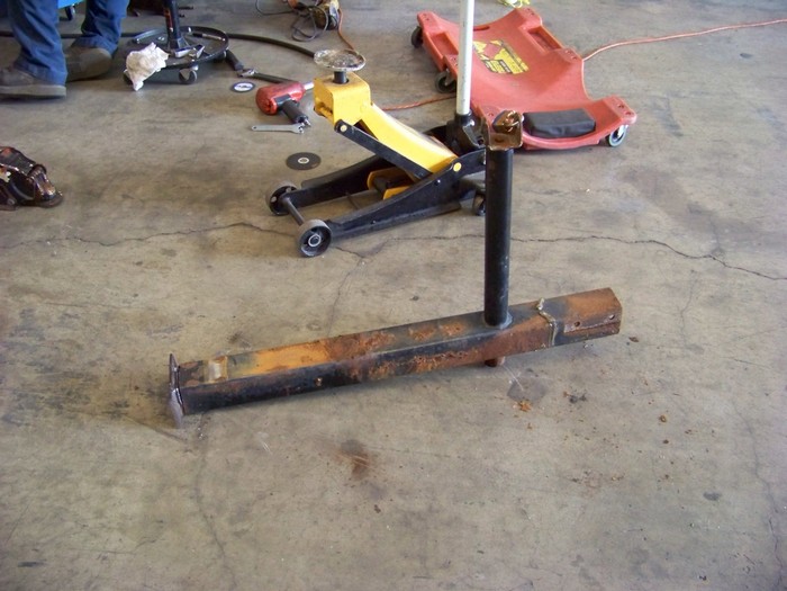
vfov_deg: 39.7
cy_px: 296
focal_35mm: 36
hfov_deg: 51.4
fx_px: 818
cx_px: 394
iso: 400
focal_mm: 5.85
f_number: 2.8
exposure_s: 1/25
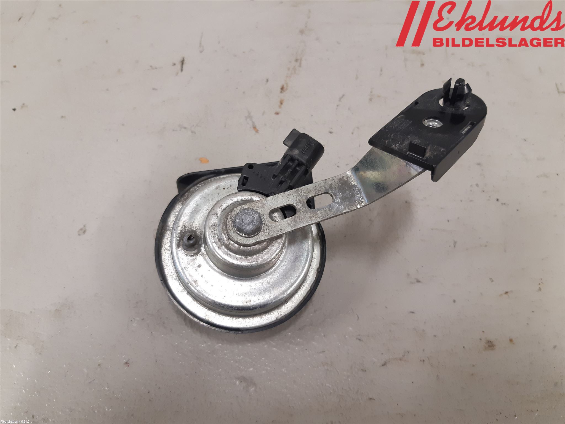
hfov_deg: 67.3
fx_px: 424
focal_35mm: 26
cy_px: 212
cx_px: 282
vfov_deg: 53.1
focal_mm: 3.93
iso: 160
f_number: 1.7
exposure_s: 1/50
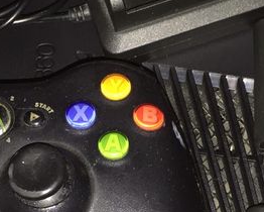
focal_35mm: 108
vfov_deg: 14.1
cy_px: 191
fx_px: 844
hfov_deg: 17.8
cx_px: 158
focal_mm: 4.15
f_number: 2.2
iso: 80
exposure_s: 1/33
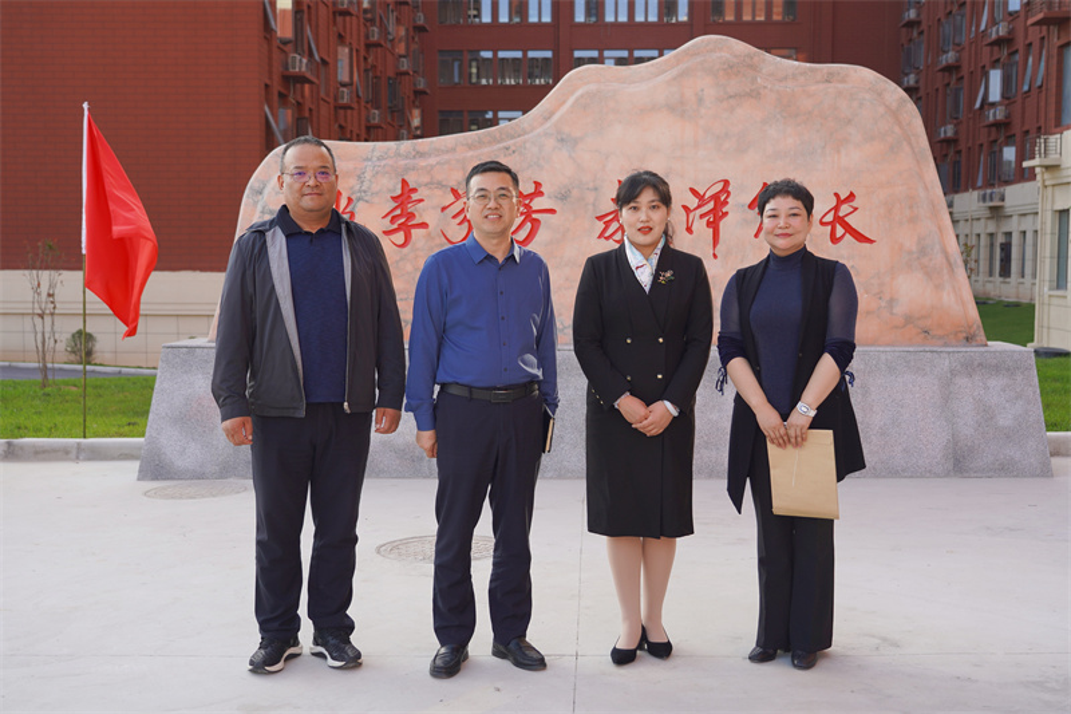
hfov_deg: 47.4
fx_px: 1219
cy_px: 357
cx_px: 536
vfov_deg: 32.6
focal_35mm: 41
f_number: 4
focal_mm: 41
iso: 100
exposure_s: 1/160
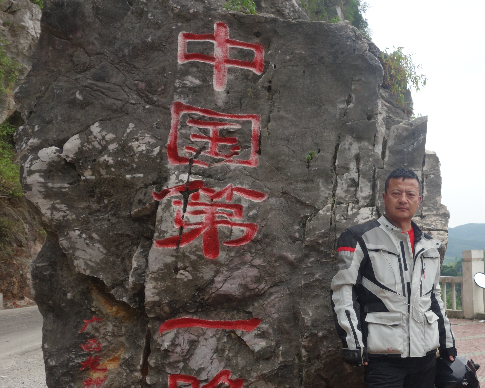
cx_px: 390
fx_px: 617
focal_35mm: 43
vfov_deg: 34.6
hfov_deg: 41.0
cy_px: 260
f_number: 6.3
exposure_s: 1/320
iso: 200
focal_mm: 10.4
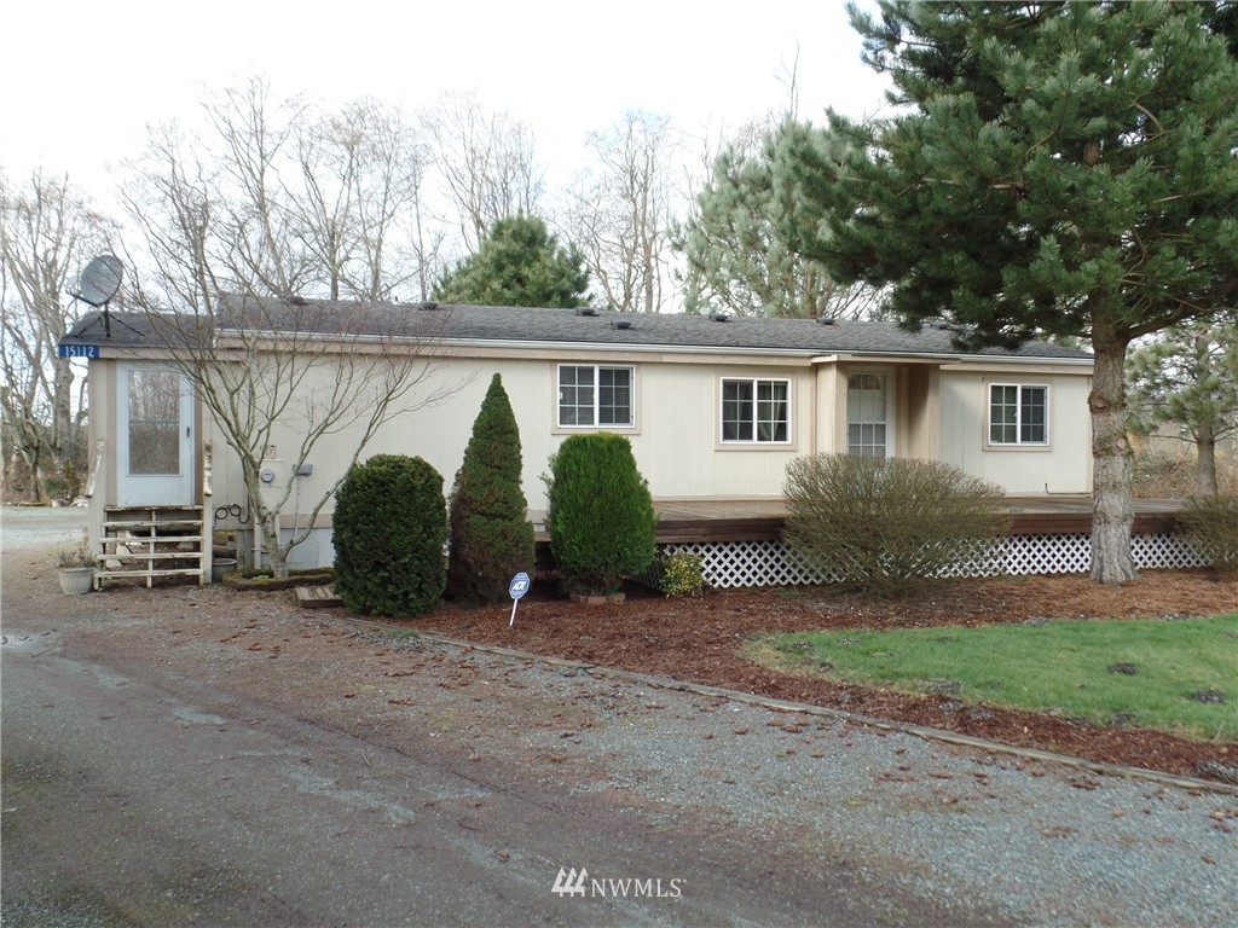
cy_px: 464
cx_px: 619
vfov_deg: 40.7
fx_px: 1252
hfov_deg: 52.6
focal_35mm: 35
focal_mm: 6.2
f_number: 3.4
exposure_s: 1/180
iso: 80
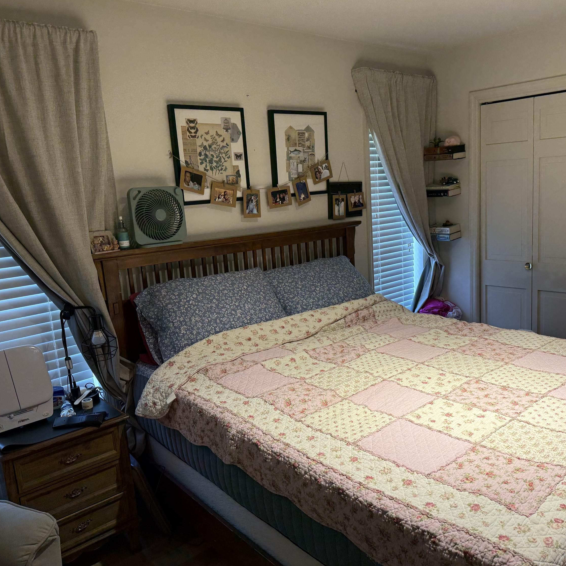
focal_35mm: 29
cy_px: 280
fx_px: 536
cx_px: 307
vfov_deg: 55.6
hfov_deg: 55.5
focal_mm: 6.76
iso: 160
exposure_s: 1/60
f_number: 1.78
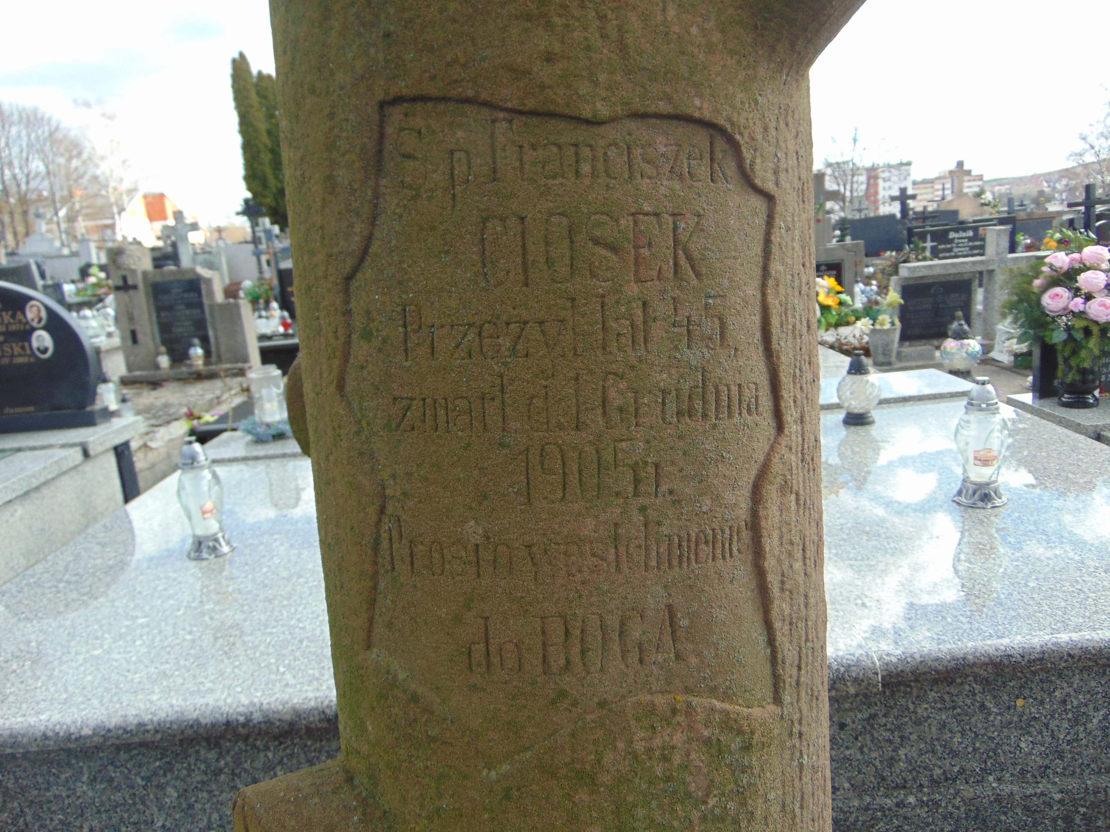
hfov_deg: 69.4
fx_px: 802
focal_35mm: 25
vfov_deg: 54.9
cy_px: 416
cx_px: 555
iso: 80
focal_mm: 4.5
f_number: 3
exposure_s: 1/250
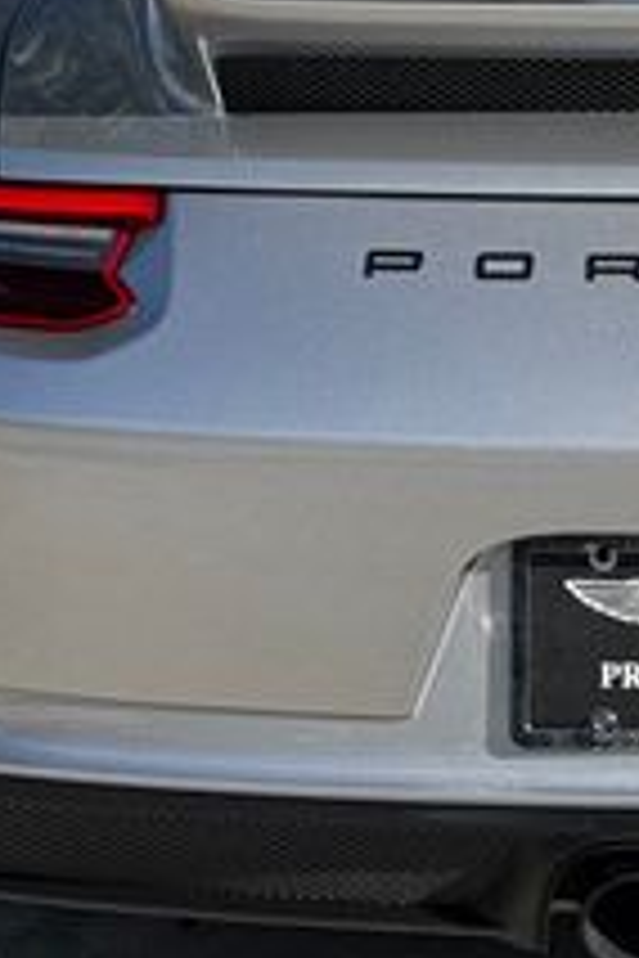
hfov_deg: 9.1
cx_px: 693
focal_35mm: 150
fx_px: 3993
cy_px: 72
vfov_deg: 13.5
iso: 64
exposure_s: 1/2331
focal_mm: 6.76
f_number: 1.78
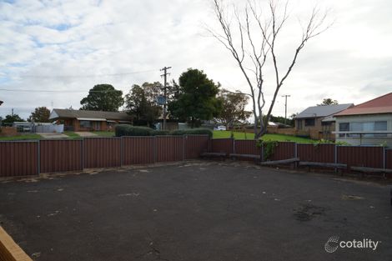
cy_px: 130
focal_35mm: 27
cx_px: 196
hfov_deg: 67.4
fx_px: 294
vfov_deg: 47.9
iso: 100
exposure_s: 1/100
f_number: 9
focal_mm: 18
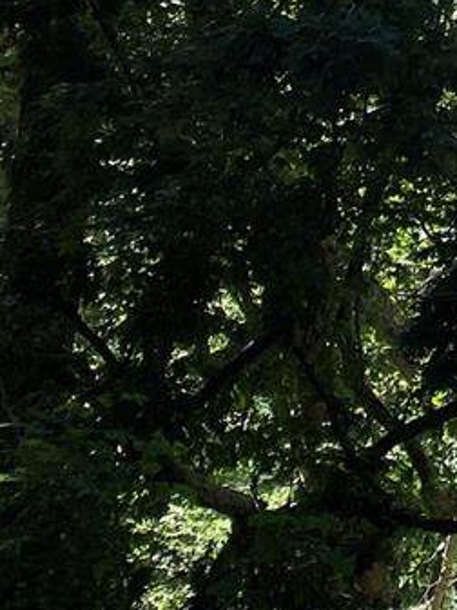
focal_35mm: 119
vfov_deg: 15.2
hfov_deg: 11.5
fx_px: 2095
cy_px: -336
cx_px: 827
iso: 32
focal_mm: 4.25
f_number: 1.8
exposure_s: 1/1300
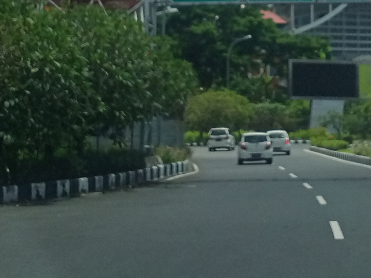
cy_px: -85
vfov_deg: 13.6
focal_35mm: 105
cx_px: 267
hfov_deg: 18.6
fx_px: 1125
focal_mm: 4.05
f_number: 1.8
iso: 109
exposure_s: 1/1179
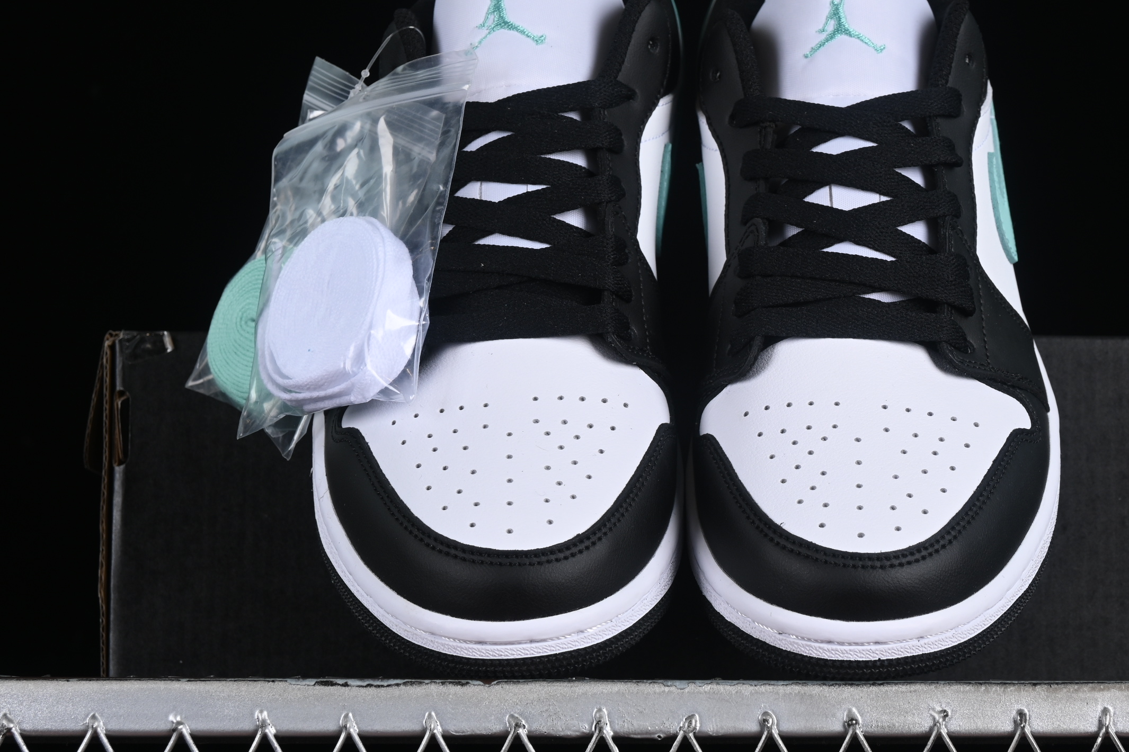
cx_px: 670
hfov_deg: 20.8
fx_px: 3073
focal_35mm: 98
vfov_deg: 14.0
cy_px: 380
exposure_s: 1/80
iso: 160
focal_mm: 50
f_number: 8
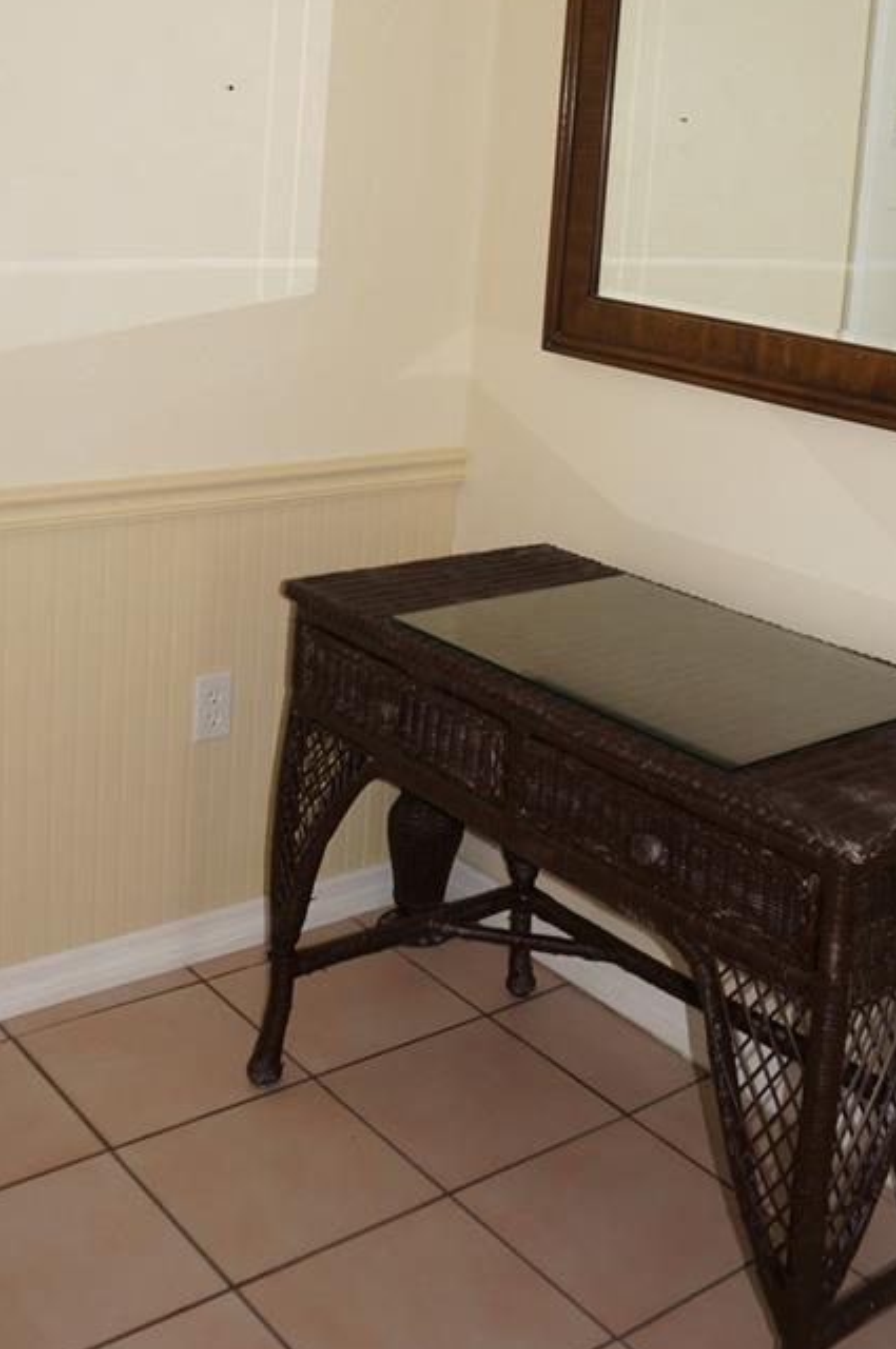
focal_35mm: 45
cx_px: 496
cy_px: 363
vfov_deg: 42.5
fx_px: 1684
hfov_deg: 29.8
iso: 250
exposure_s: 1/160
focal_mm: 16
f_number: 4
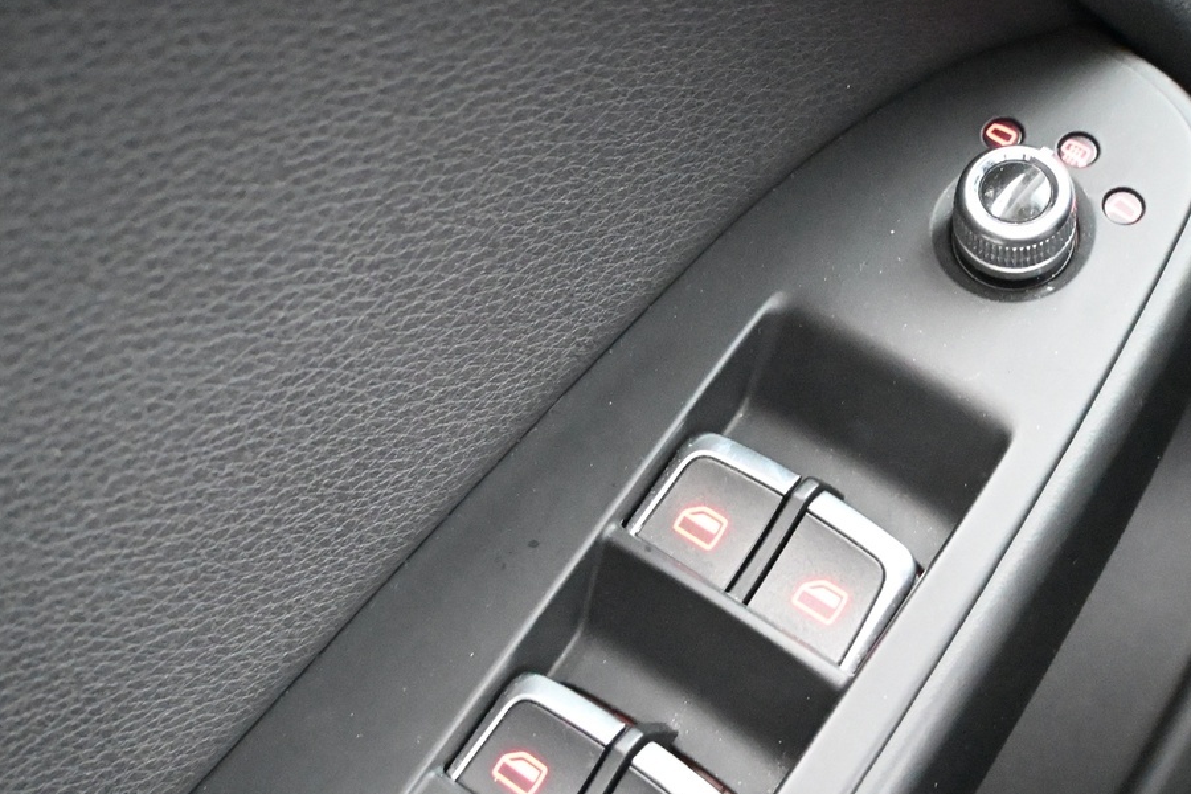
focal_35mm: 82
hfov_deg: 24.6
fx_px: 2724
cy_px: 533
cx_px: 753
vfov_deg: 16.5
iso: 12800
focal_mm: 30.5
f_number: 4.8
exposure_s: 1/13
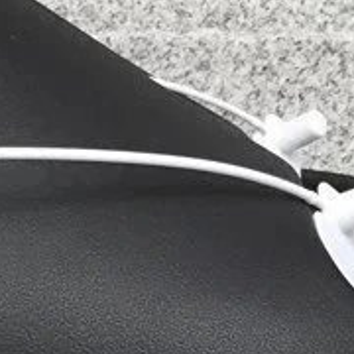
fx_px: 1585
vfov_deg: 12.2
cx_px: -98
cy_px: 502
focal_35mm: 137
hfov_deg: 12.4
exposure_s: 1/112
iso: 25
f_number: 2.4
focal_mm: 3.3
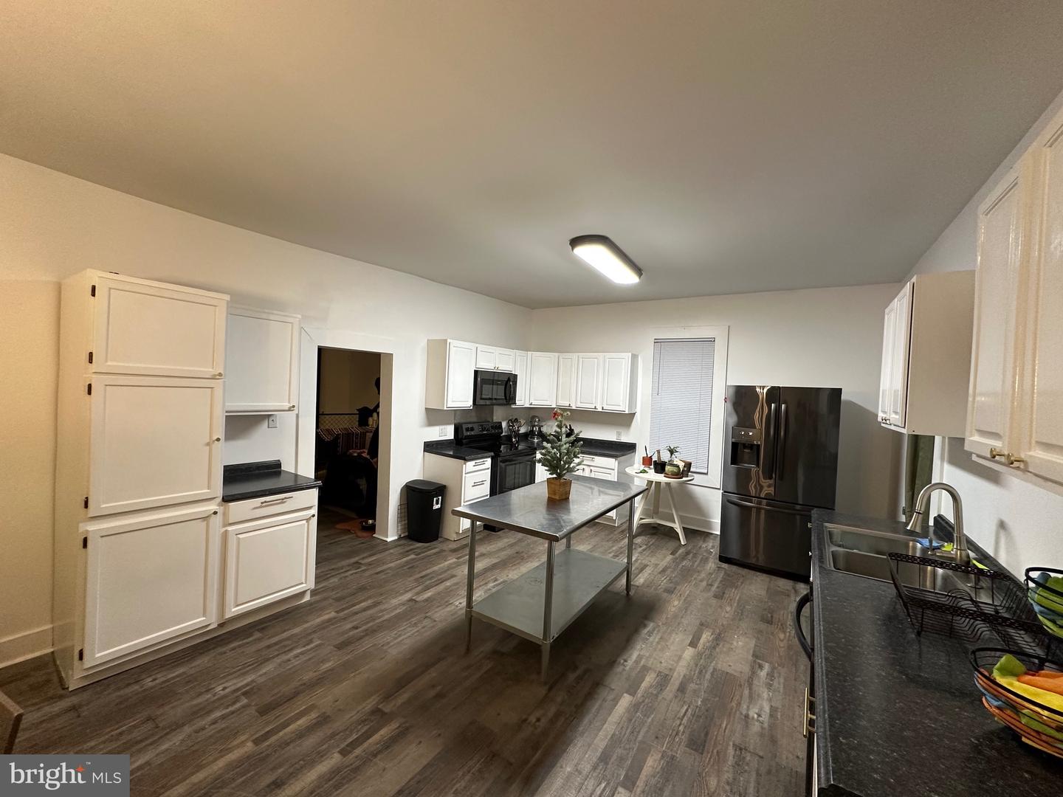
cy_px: 398
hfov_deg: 102.1
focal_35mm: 14
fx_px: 430
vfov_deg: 85.7
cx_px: 532
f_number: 2.2
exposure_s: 1/60
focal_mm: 2.22
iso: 250
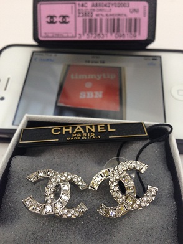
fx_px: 233
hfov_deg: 42.9
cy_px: 122
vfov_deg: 55.4
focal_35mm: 33
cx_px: 92
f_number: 2.4
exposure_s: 1/40
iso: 64
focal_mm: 4.12
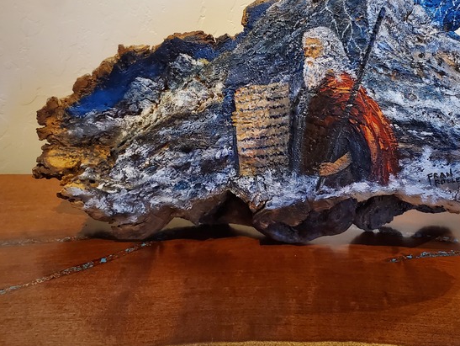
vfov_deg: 37.1
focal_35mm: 38
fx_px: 505
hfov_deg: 47.8
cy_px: 98
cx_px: 320
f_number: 2.4
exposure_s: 1/120
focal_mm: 4.3
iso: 320
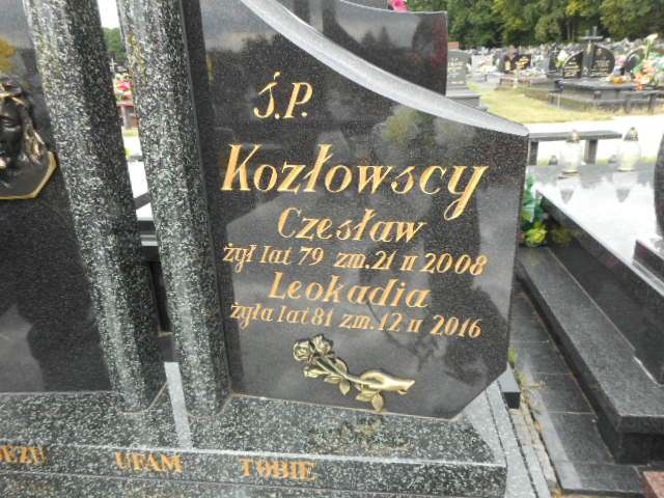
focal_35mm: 25
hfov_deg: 69.4
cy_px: 249
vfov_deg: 54.9
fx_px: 480
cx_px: 332
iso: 80
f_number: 3.7
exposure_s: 1/100
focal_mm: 4.5
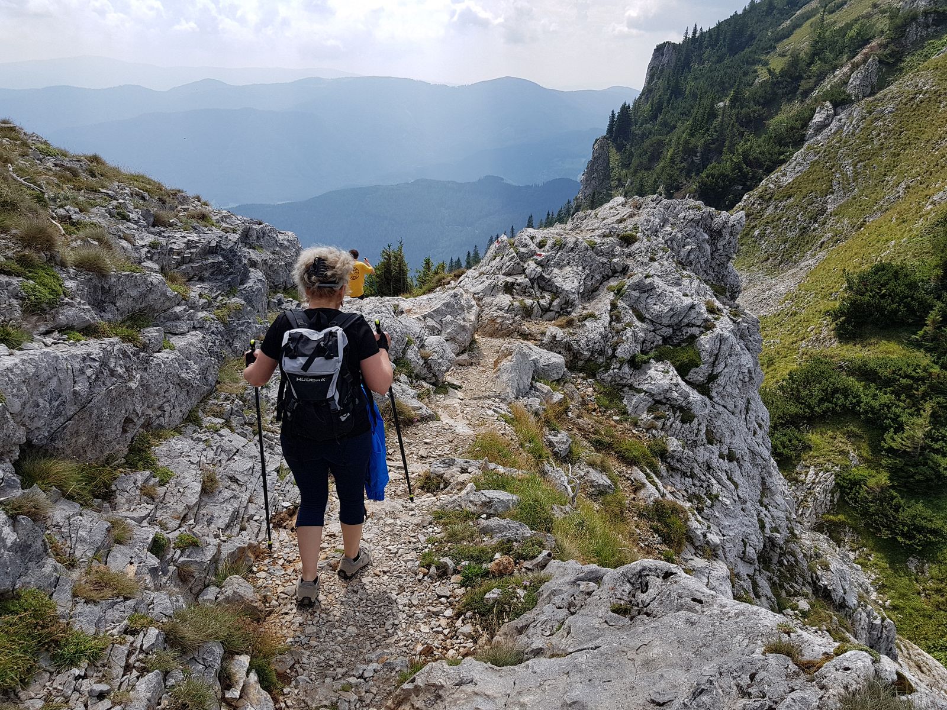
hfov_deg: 67.3
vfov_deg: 53.1
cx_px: 474
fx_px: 711
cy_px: 355
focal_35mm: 26
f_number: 1.7
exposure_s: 1/2656
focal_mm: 4.2
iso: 50
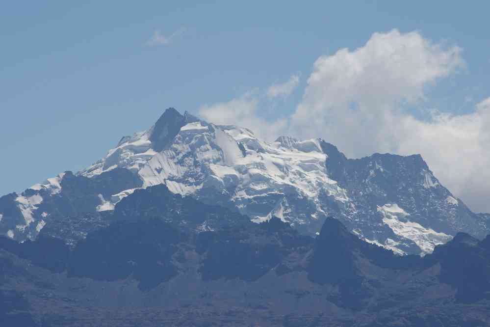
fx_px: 4287
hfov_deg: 6.5
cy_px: 164
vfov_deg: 4.4
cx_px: 245
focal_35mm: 315
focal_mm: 210
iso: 200
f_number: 11
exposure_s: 1/250
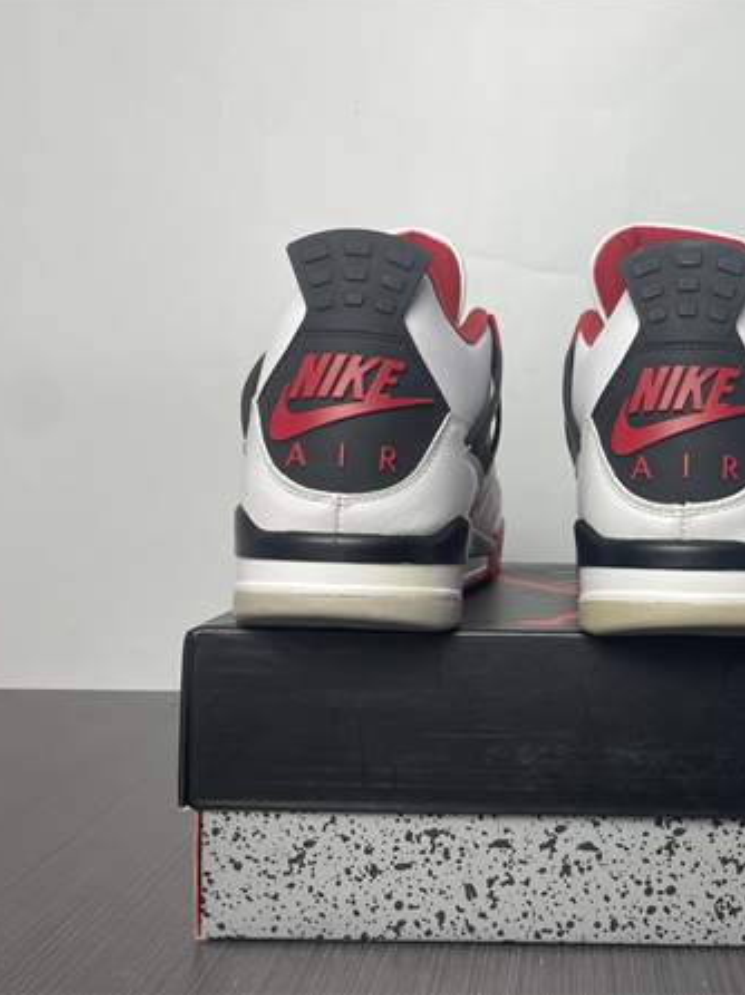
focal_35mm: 35
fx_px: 1005
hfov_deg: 39.0
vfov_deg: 52.7
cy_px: 495
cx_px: 602
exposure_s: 1/136
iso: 32
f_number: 1.6
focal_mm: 4.2
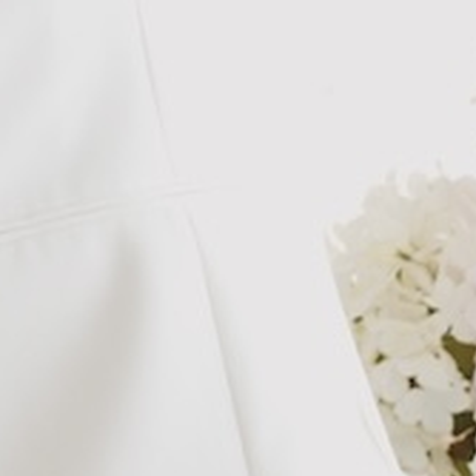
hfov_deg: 3.4
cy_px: -533
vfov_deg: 3.3
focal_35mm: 519
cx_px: -305
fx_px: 8074
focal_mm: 85
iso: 2000
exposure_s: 1/320
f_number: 5.6
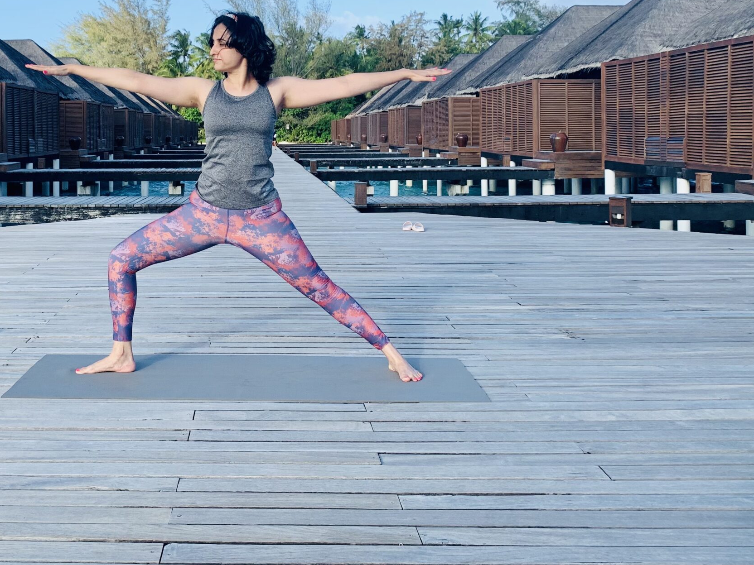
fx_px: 871
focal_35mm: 40
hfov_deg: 45.8
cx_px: 231
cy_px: 146
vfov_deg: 35.2
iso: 25
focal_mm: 4.25
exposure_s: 1/1368
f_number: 1.8
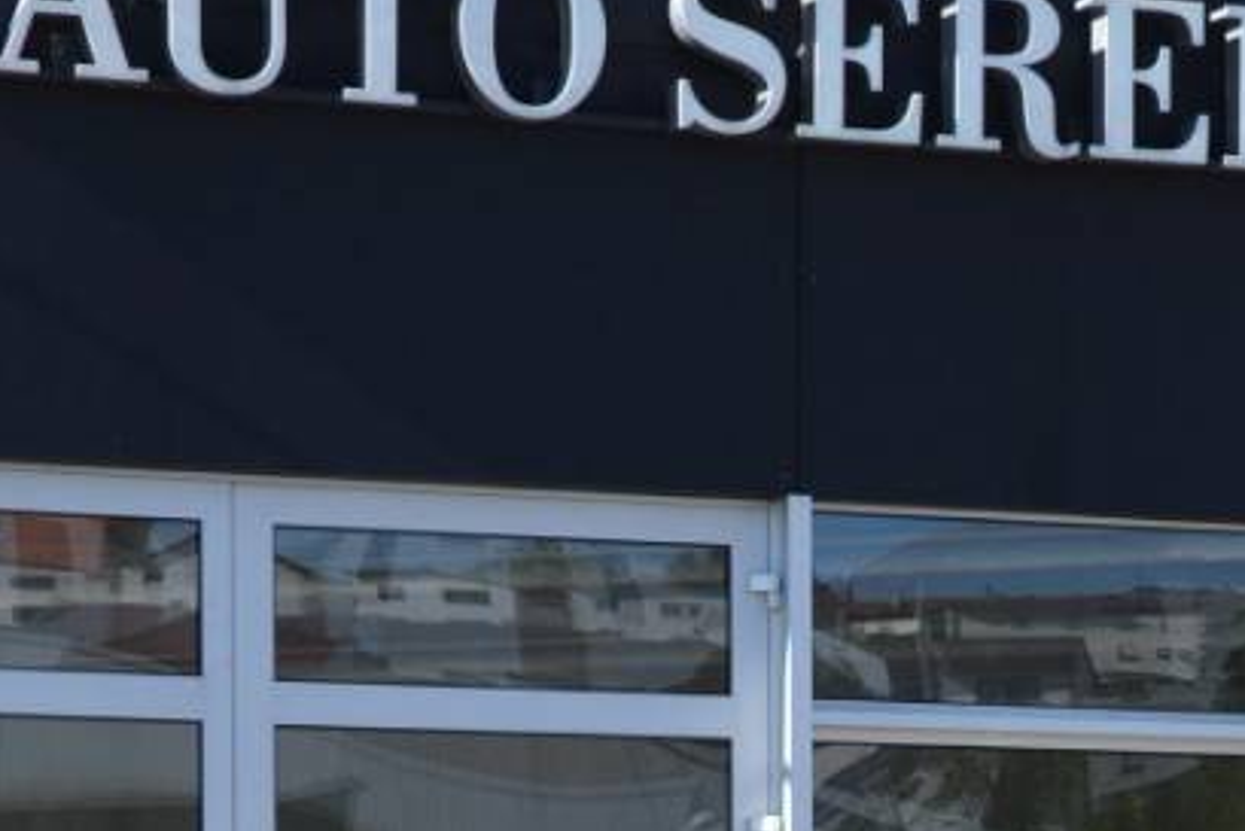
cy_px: 1272
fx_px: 5777
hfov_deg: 11.9
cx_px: 1740
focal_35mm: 167
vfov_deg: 8.1
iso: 140
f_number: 8
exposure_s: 1/250
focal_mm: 28
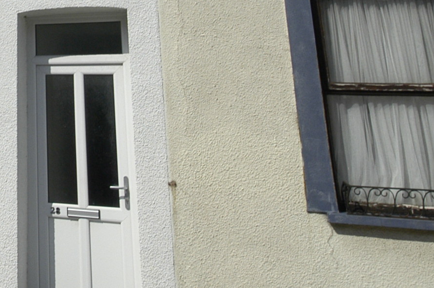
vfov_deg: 24.1
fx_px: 614
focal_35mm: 51
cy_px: -57
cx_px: -80
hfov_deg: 32.5
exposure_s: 1/640
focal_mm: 10
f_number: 13
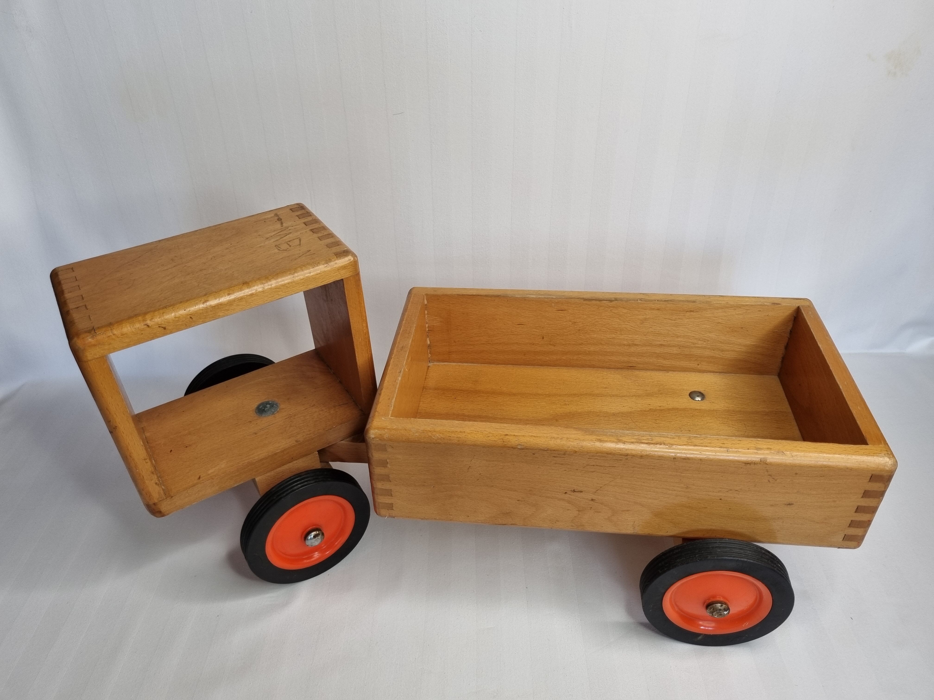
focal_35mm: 26
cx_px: 467
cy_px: 350
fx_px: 702
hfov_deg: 67.3
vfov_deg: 53.1
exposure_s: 1/100
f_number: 1.8
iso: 80
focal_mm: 5.4
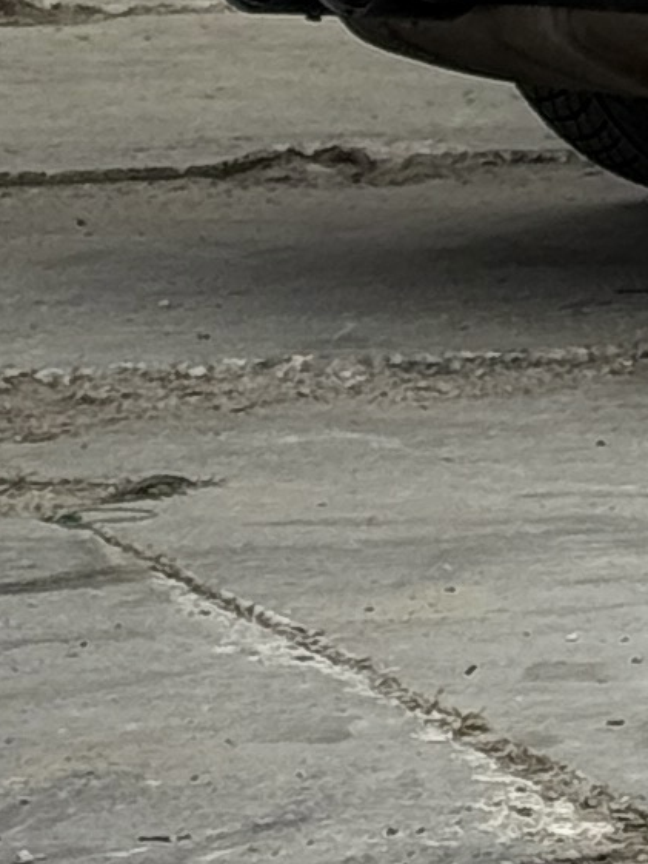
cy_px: -724
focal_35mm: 345
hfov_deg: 4.1
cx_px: 2126
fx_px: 8608
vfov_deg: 5.6
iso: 64
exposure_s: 1/1795
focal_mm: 6.76
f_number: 1.78
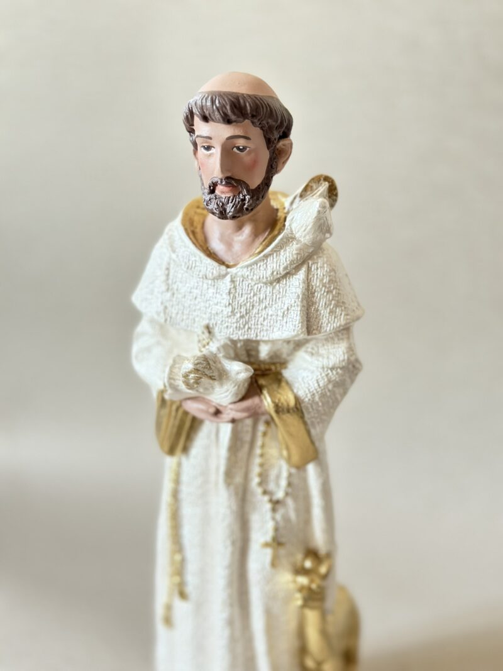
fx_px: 930
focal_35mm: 48
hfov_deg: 30.3
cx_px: 252
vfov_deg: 39.7
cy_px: 336
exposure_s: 1/47
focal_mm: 6.86
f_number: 1.78
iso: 400
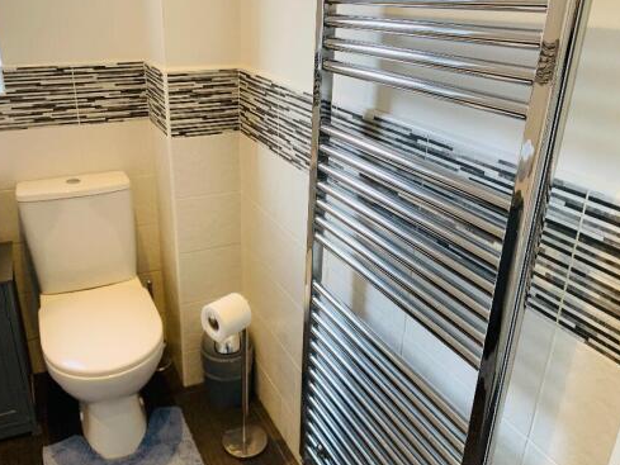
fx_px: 555
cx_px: 255
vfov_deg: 45.4
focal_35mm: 31
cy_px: 244
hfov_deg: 58.0
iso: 100
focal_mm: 4.25
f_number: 1.8
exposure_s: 1/97
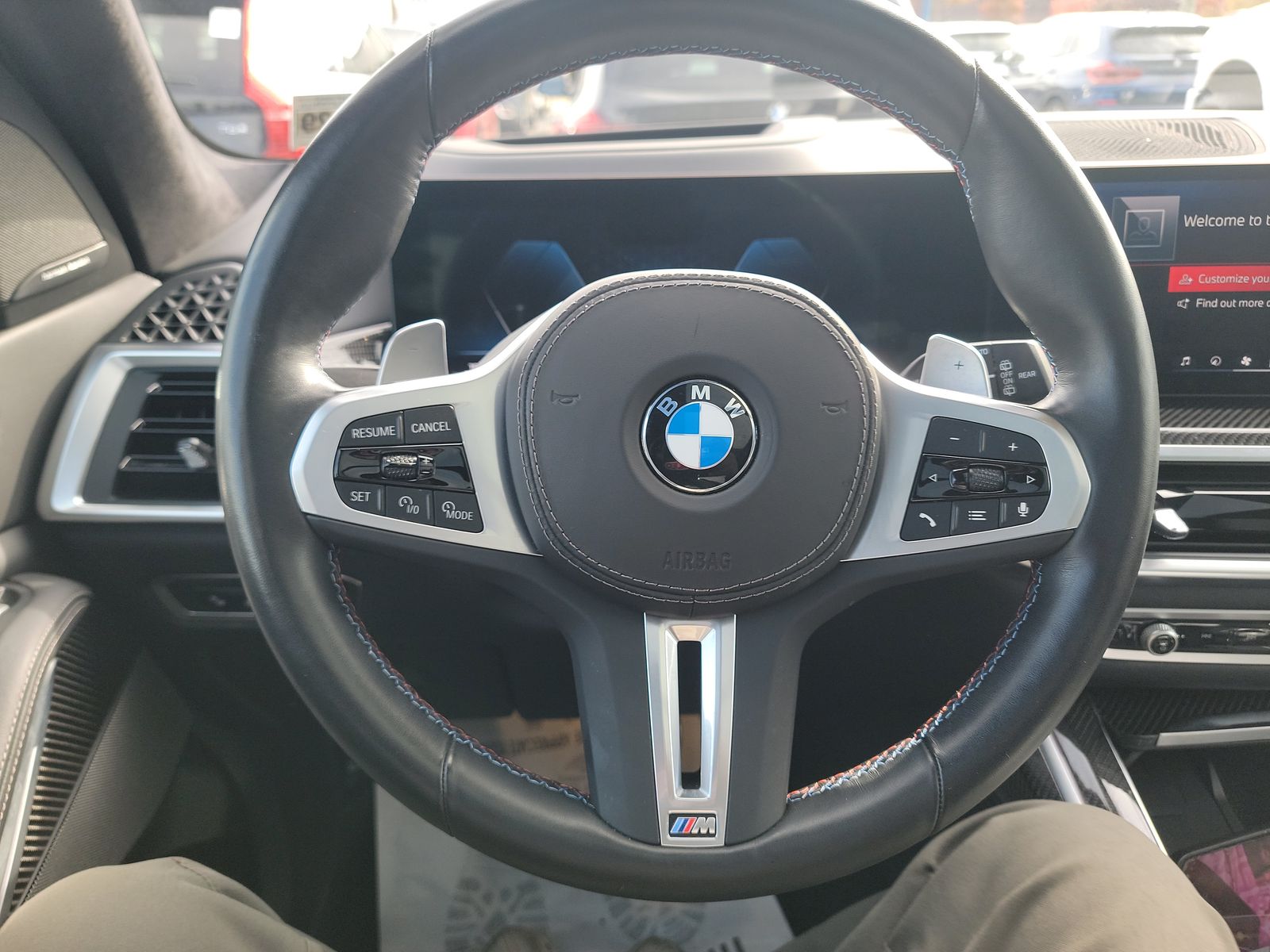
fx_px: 881
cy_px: 476
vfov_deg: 56.8
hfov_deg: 71.6
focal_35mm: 24
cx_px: 635
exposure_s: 1/59
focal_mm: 6.7
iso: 53
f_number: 1.8
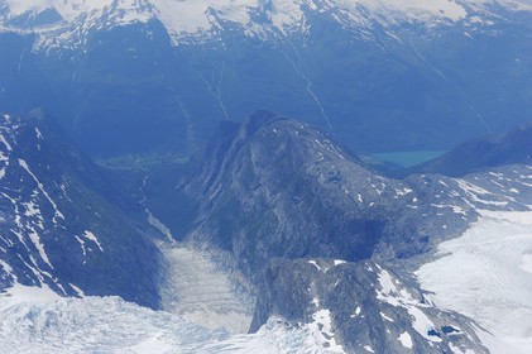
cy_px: 177
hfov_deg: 46.4
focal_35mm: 42
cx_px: 266
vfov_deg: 31.8
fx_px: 620
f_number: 8
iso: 100
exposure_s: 1/640
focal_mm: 28
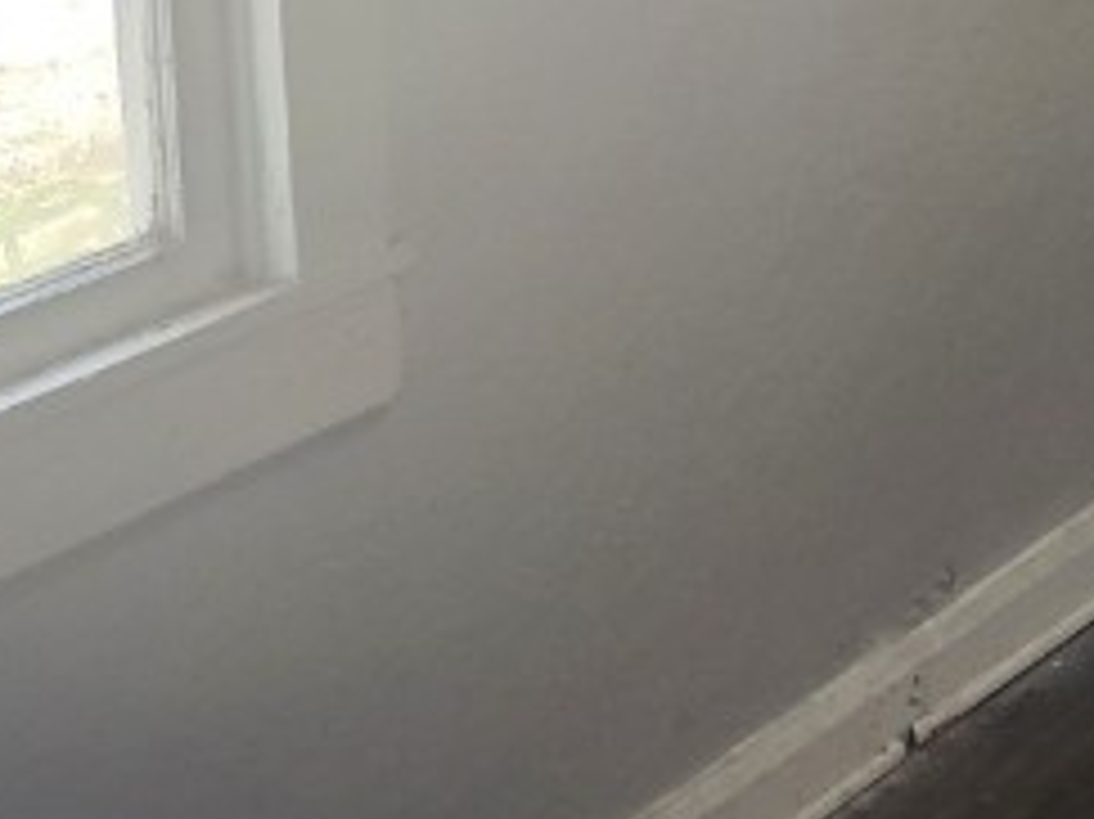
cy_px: -441
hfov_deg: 17.4
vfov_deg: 14.2
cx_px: 1805
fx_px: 3064
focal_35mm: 97
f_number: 1.8
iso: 200
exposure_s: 1/180
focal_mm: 5.54
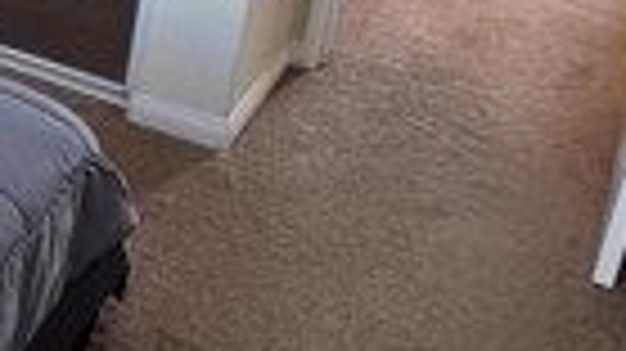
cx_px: -428
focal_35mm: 65
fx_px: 1078
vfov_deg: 17.1
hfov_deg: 22.7
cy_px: -140
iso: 400
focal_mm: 2.2
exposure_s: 1/100
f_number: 2.2
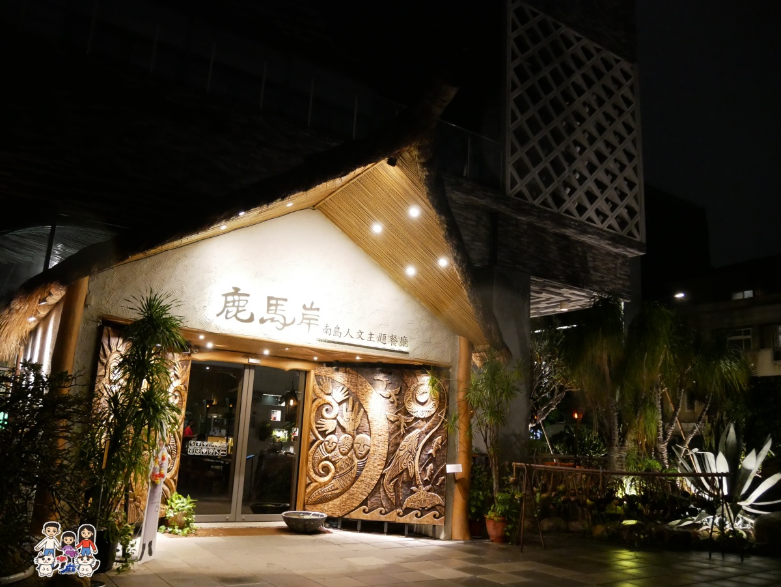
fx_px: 632
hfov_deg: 63.4
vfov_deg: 49.8
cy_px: 294
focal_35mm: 28
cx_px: 390
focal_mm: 14
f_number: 3.5
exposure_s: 1/60
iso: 3200
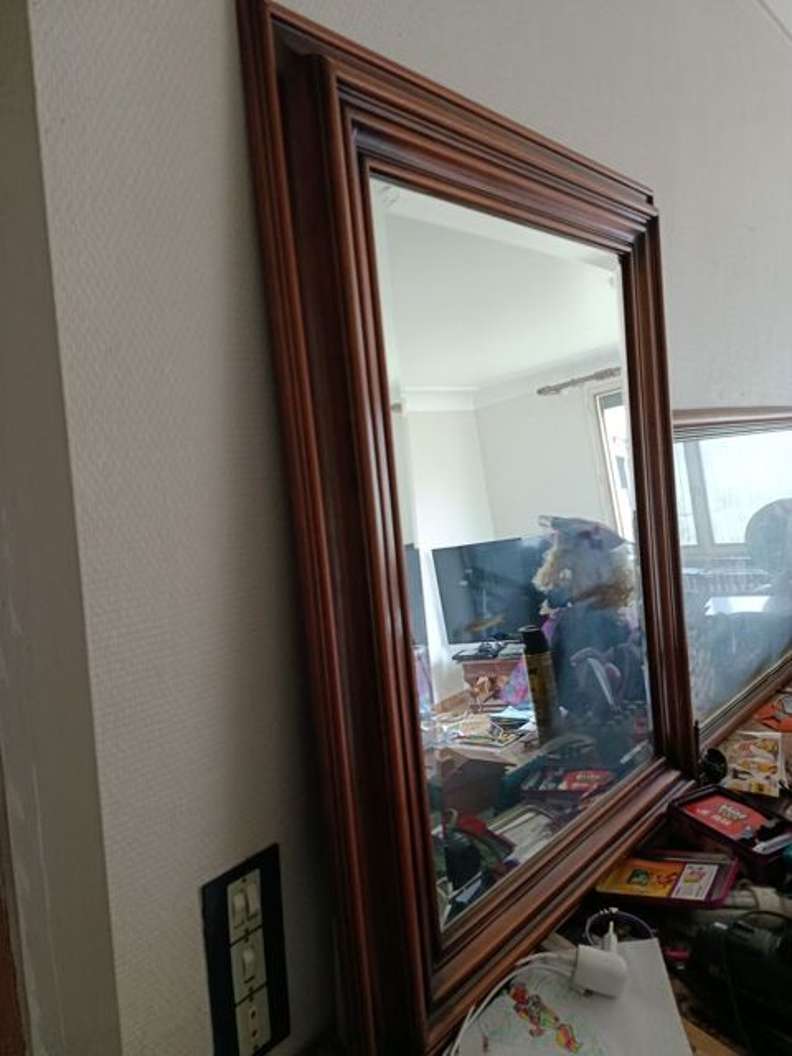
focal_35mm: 24
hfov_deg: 56.8
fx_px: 732
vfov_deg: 71.6
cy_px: 528
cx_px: 396
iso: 1021
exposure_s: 1/33.3
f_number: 1.7
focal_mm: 5.24
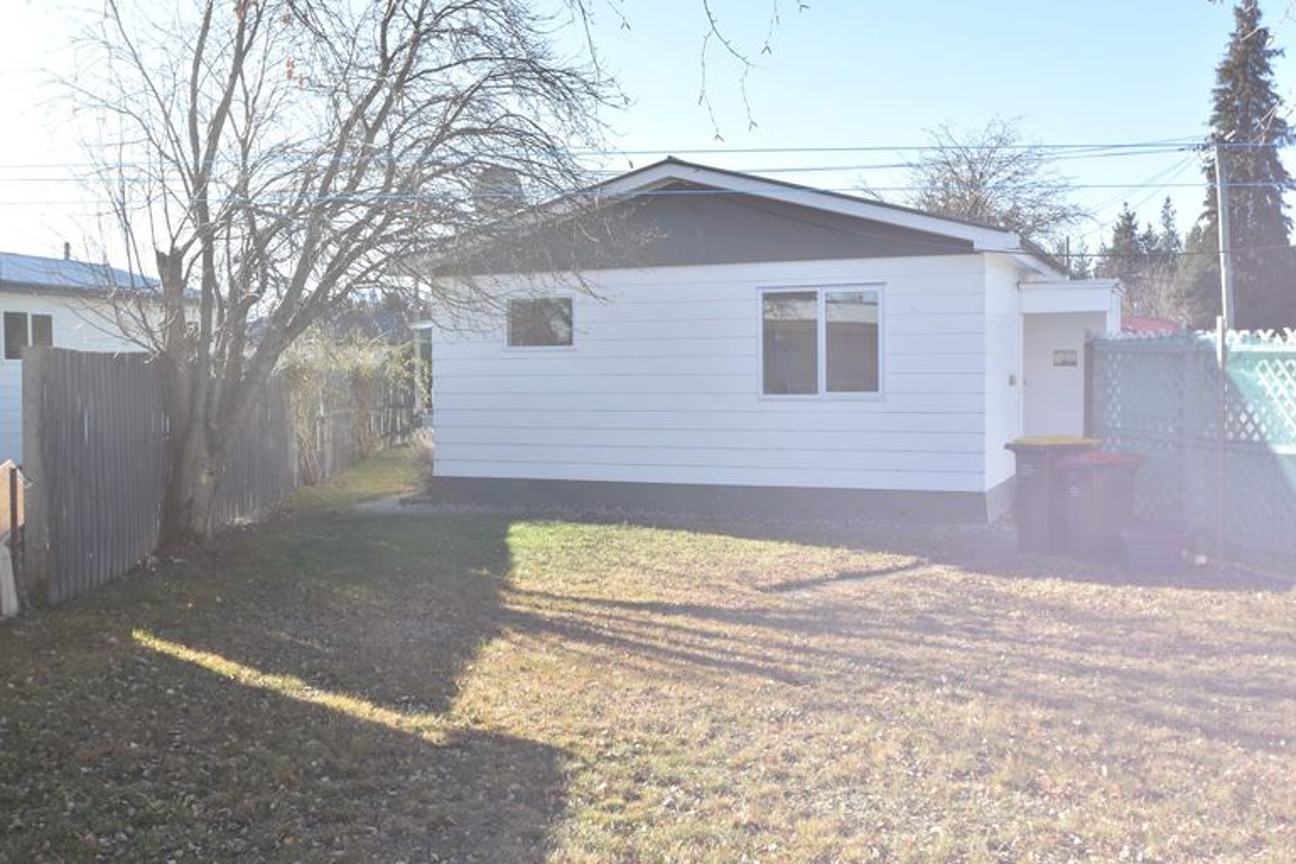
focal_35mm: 36
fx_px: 1296
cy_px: 432
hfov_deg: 53.1
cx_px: 648
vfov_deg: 36.9
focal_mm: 24
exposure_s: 1/250
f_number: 8
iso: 250
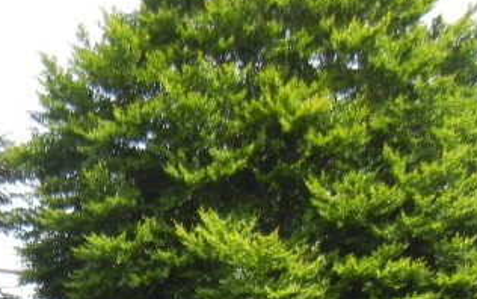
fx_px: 1340
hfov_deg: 19.8
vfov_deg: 11.8
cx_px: 50
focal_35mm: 103
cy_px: 533
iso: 160
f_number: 3.5
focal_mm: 5.4
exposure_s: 1/520
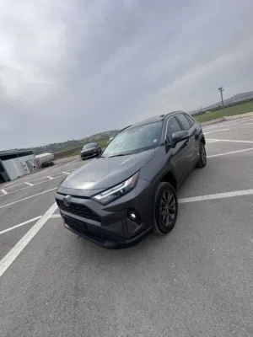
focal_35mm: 14
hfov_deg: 85.7
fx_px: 136
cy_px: 168
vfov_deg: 102.1
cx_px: 126
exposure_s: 1/1319
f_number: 2.2
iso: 50
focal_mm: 2.22
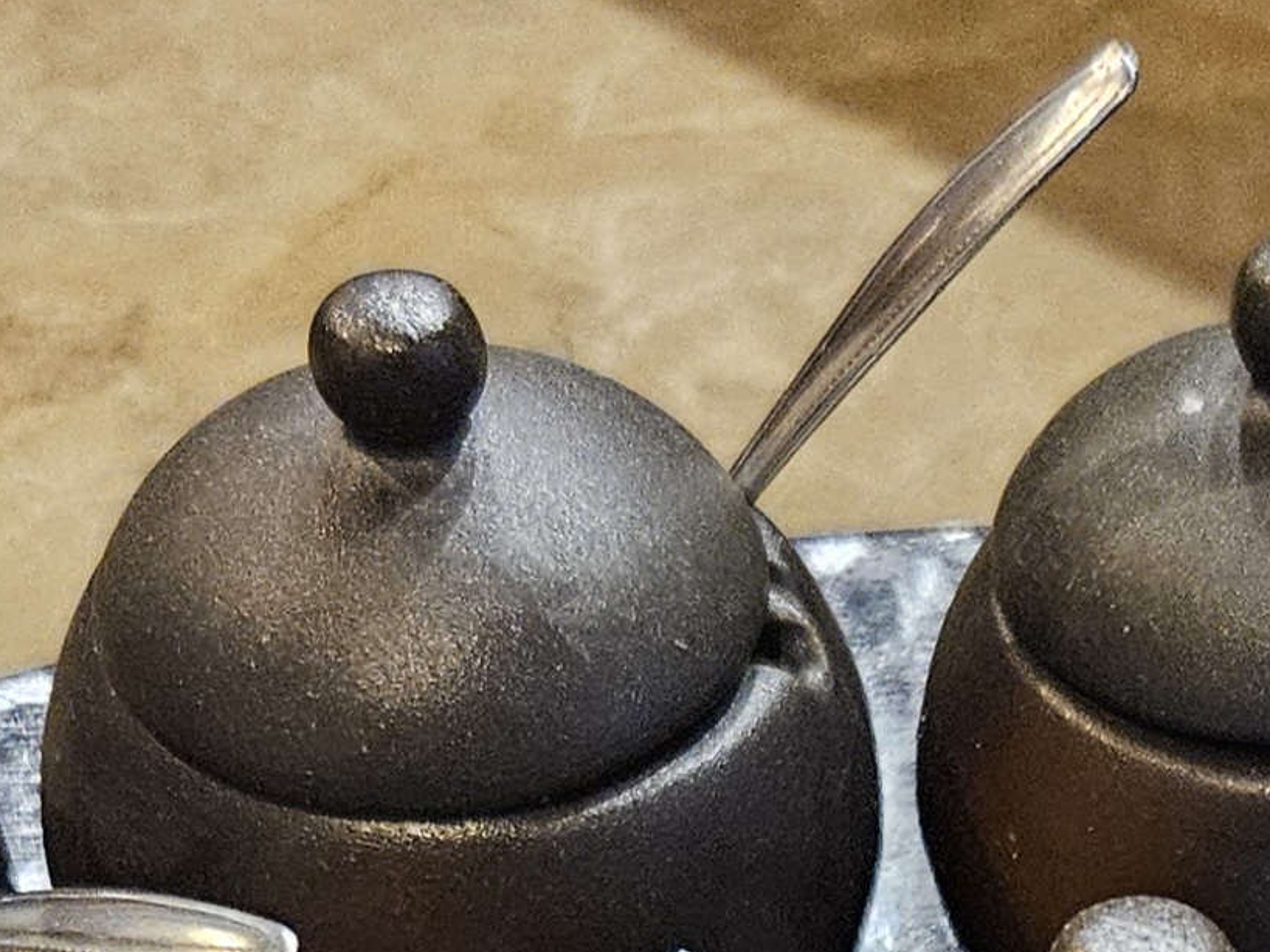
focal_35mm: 70
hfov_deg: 27.2
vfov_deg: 19.8
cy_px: 1122
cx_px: 1020
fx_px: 2568
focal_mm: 5.4
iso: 800
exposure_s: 1/101
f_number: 1.8
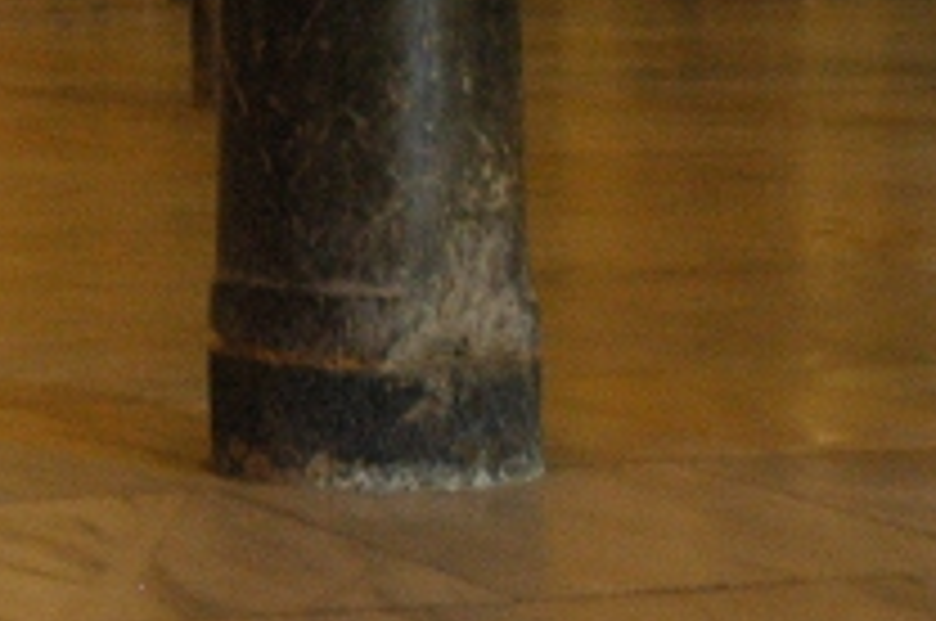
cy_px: -322
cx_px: -423
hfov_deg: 12.5
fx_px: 4076
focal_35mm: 157
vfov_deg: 8.5
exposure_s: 1/5
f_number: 4.2
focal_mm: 34
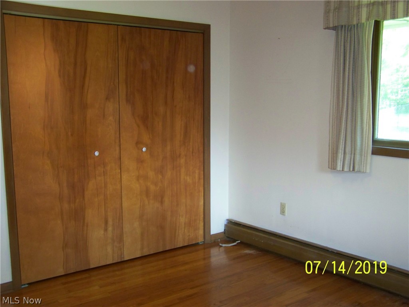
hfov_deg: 49.0
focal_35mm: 38
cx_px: 204
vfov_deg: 37.7
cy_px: 154
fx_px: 449
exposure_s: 1/30
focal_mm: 6.3
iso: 200
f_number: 2.8
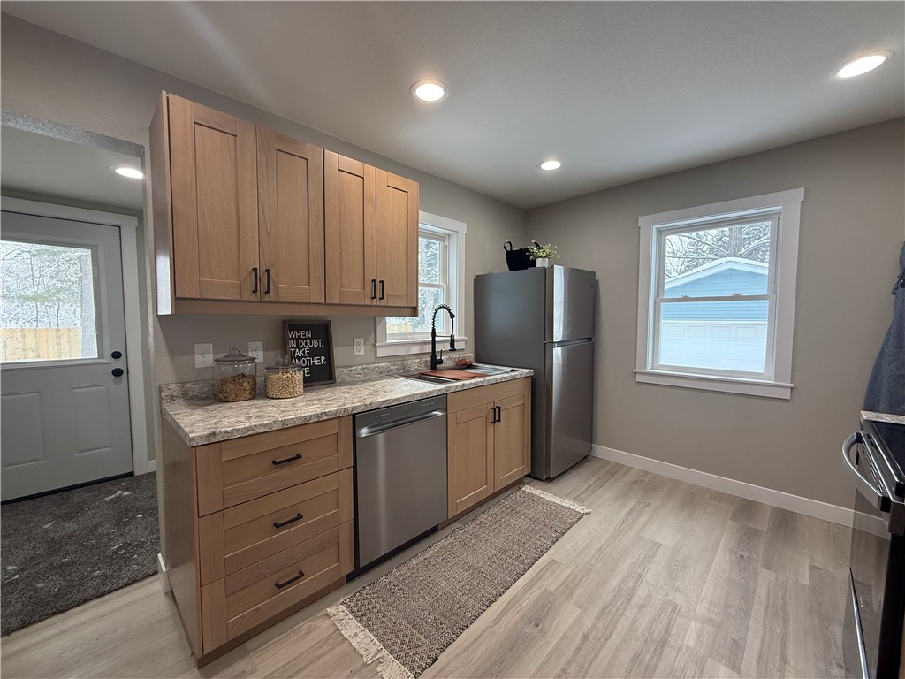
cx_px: 452
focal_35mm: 14
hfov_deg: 102.1
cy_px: 340
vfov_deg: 85.7
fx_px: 366
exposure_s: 1/120
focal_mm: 2.22
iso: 160
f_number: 2.2
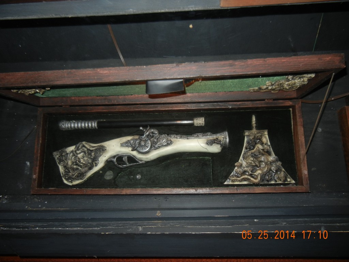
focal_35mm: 30
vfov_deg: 46.8
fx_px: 302
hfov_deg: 60.0
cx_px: 174
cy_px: 131
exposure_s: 1/30
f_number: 3.5
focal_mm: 5.4
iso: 200
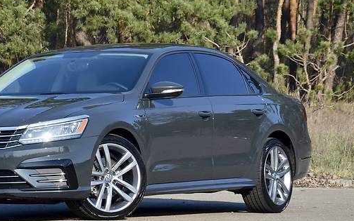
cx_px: 82
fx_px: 1873
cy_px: 77
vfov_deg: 6.8
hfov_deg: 10.8
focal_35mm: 194
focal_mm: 80
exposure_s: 1/320
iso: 100
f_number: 9
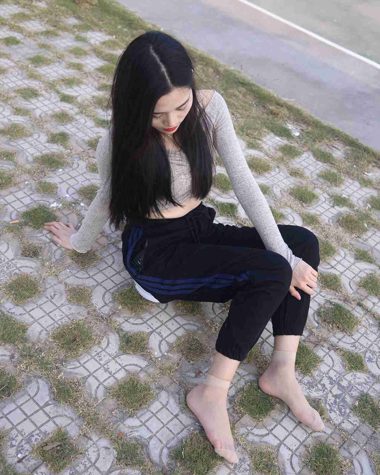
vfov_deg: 45.8
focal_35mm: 40
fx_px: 562
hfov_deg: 37.3
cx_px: 190
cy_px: 241
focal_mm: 35
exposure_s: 1/200
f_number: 5.6
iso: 100
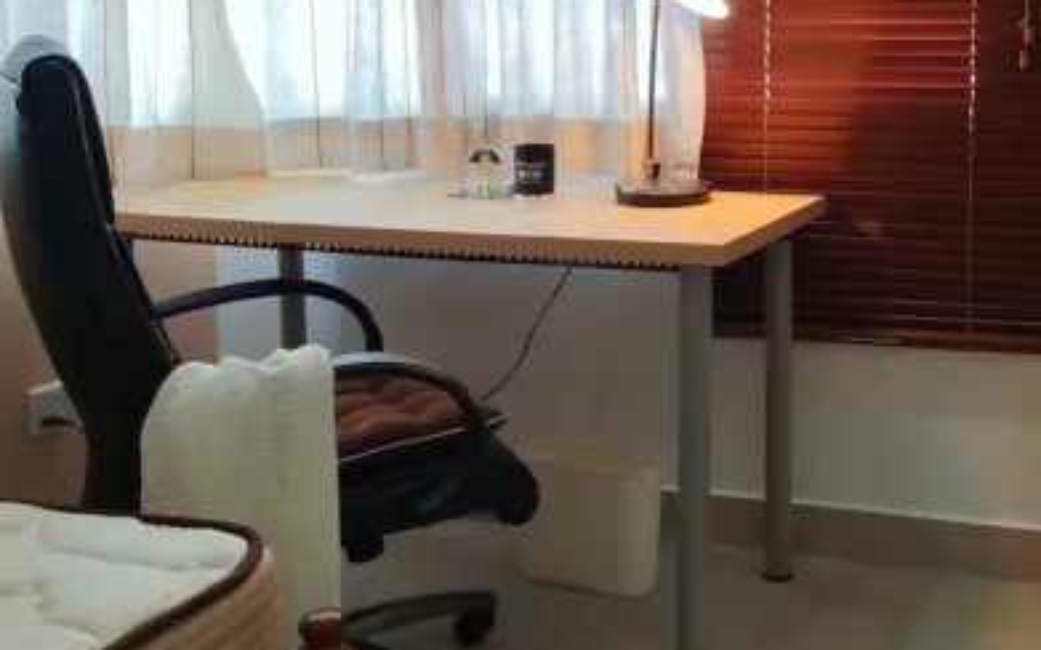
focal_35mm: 50
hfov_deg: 39.2
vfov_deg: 25.3
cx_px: 788
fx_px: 1418
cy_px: 115
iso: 156
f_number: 1.75
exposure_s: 1/50
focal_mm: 5.25
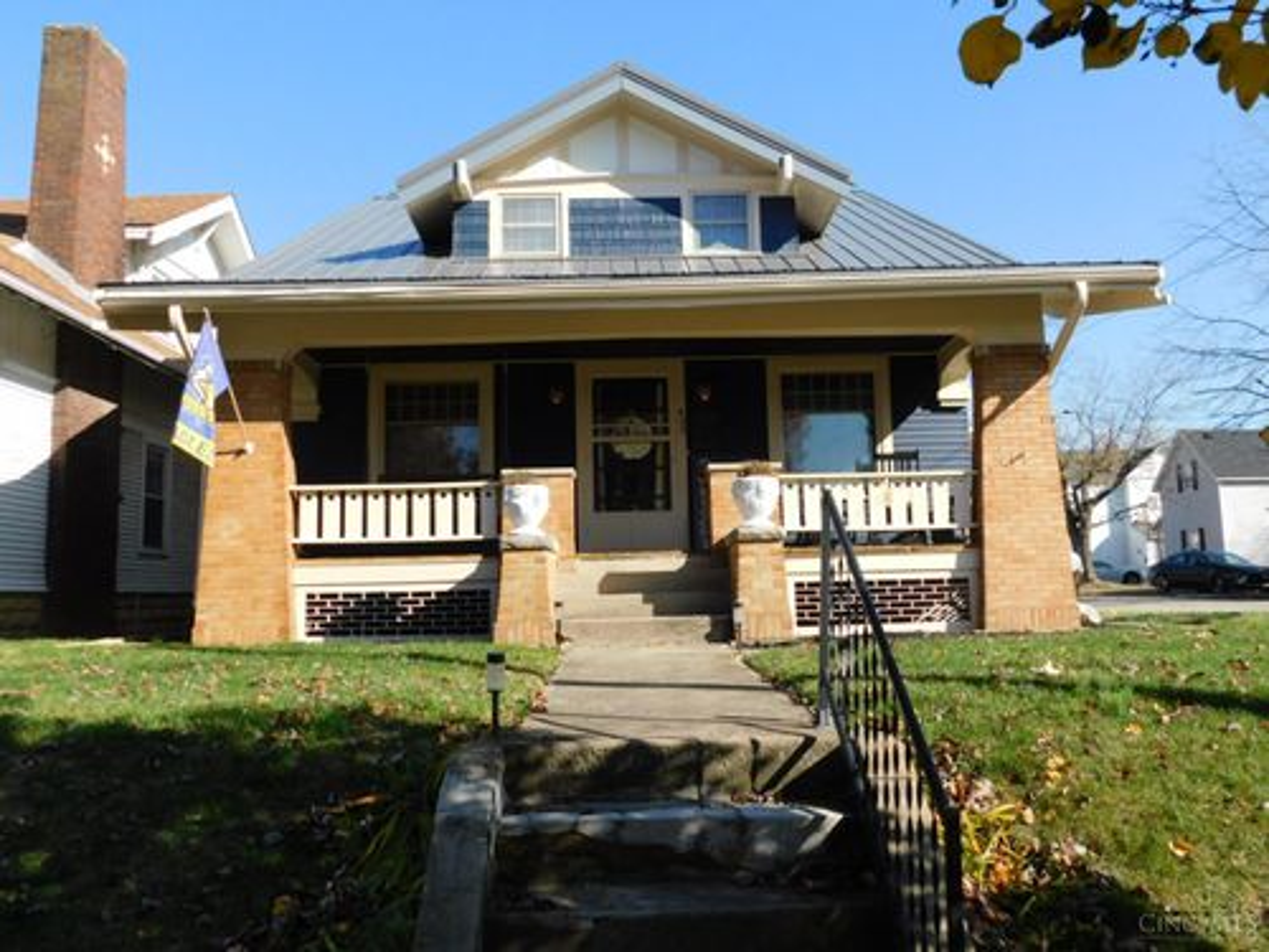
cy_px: 476
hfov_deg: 60.0
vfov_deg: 46.8
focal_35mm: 30
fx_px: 1100
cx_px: 634
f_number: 3.2
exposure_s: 1/800
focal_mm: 5.3
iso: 125
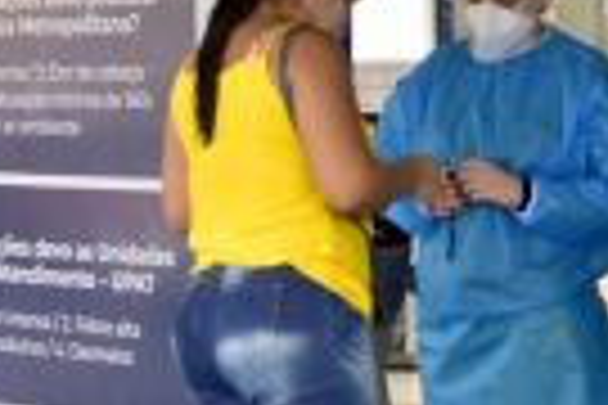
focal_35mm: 196
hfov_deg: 10.5
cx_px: 432
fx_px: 3310
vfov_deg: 7.0
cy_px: 362
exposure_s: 1/100
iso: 640
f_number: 5
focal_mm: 44
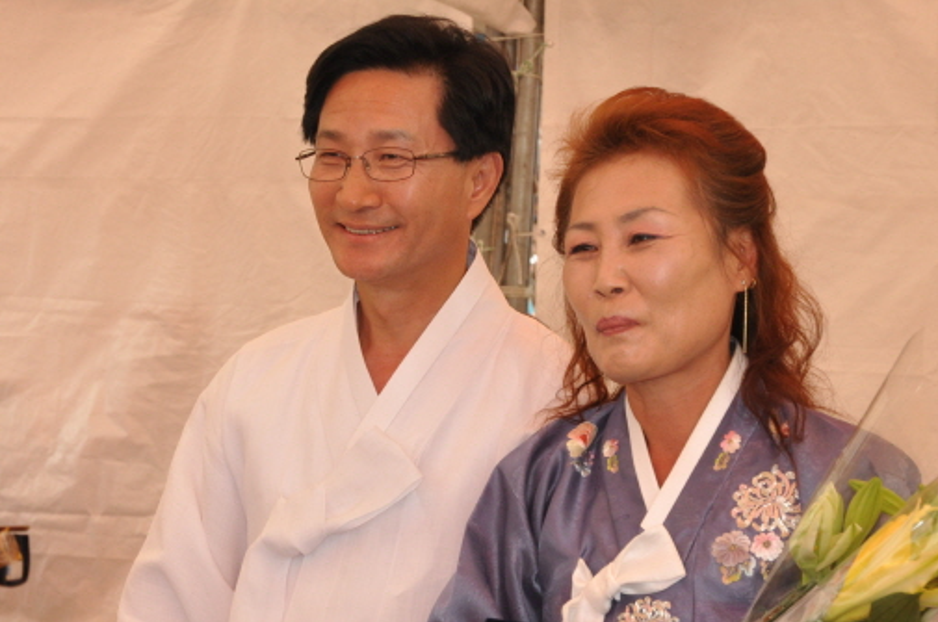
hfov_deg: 19.1
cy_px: 375
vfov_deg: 12.7
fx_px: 2783
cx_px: 358
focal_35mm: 107
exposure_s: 1/200
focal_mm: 40
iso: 500
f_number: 6.3
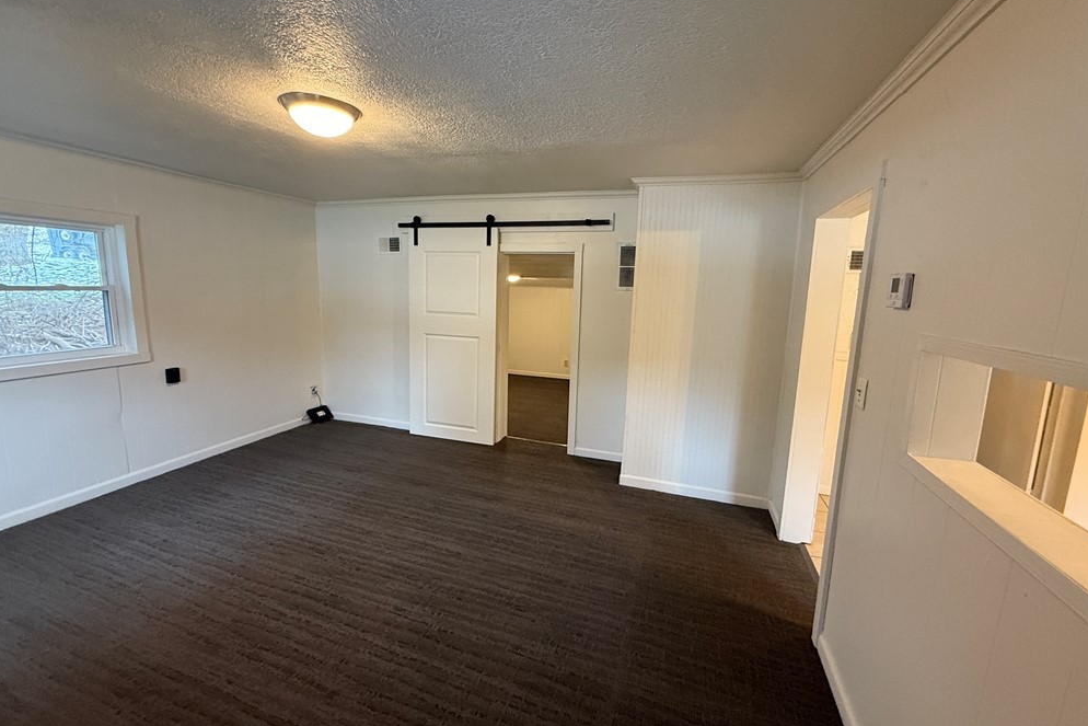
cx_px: 540
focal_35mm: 15
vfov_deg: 77.3
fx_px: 453
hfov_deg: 100.4
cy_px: 352
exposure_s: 1/60
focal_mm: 2.22
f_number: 2.2
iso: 500
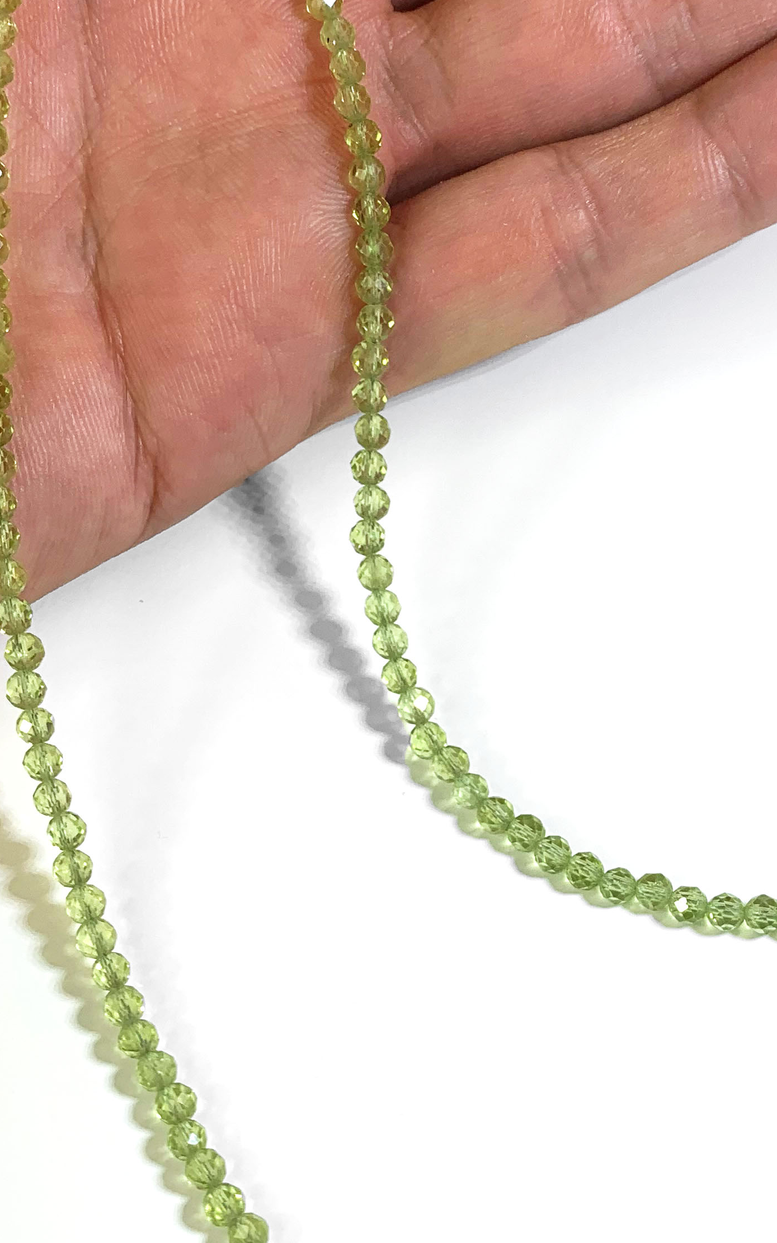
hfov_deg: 25.4
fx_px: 1694
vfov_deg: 40.3
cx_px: 625
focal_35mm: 50
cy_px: 684
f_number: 1.8
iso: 25
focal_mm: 4.25
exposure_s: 1/546
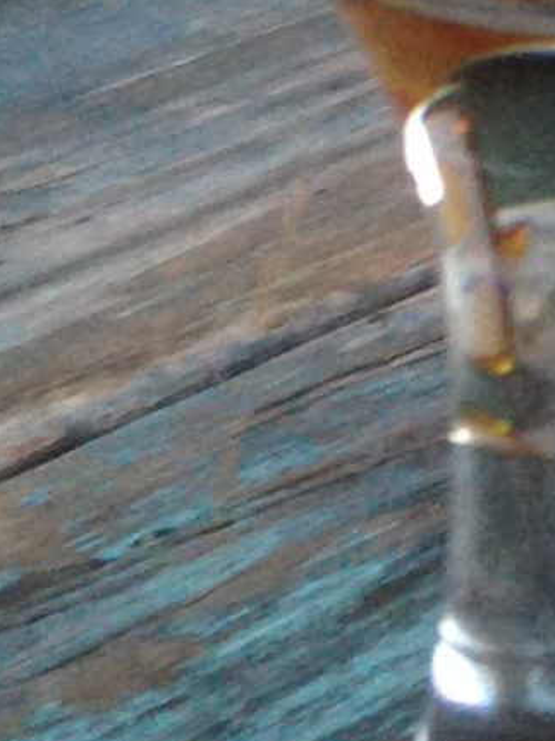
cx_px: 1395
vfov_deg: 9.1
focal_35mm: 196
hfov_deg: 7.1
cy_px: -1049
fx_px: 4192
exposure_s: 1/20
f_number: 2.4
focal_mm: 4.13
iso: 160
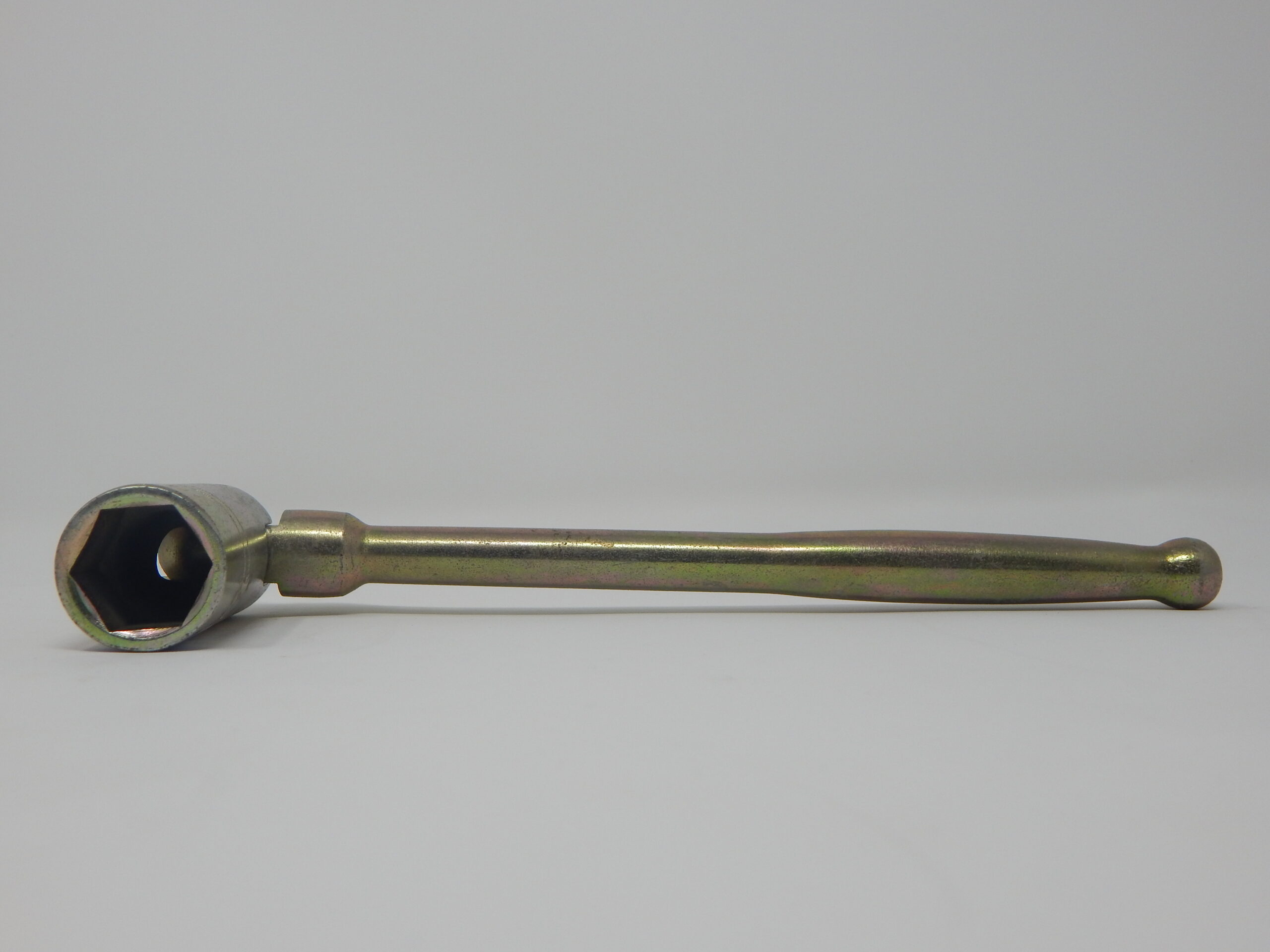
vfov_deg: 37.7
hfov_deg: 49.0
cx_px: 635
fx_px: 1394
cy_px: 476
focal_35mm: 38
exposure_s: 1/160
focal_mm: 6.8
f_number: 3.4
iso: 125
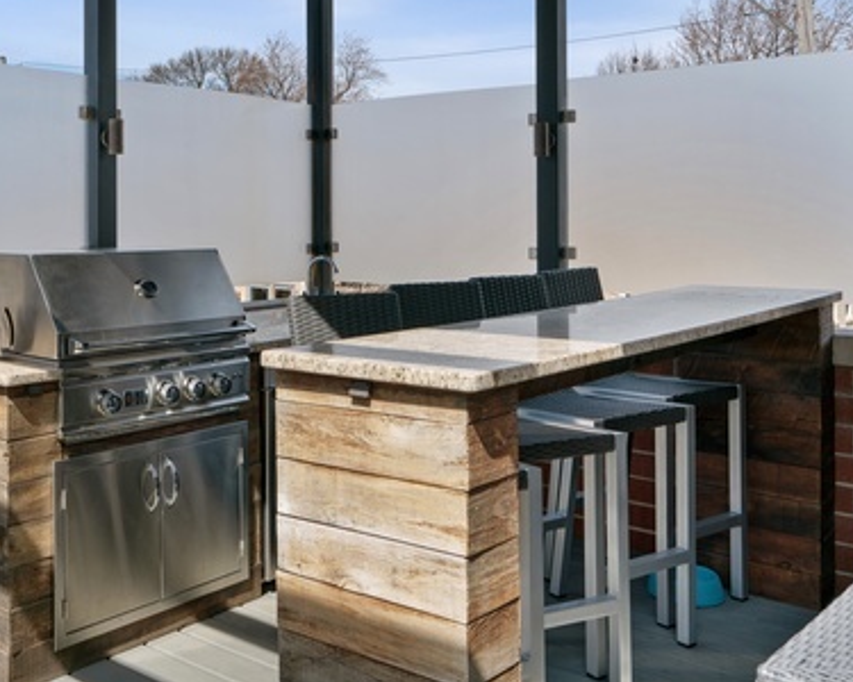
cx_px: 234
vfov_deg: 36.9
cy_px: 224
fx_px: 1010
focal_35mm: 40
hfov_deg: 44.6
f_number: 8
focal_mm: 25
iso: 200
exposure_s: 1/40
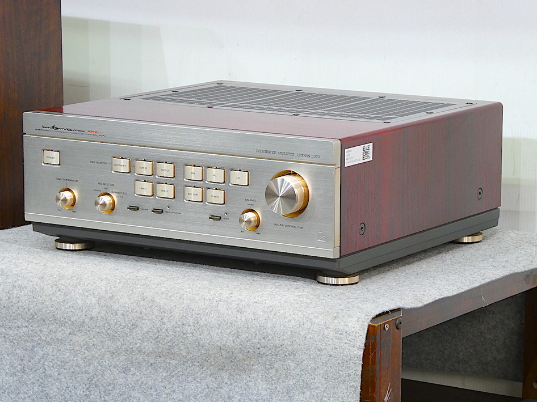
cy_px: 200
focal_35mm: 137
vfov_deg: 10.8
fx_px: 2125
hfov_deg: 14.4
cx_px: 268
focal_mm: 24.2
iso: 200
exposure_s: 1/8
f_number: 5.3
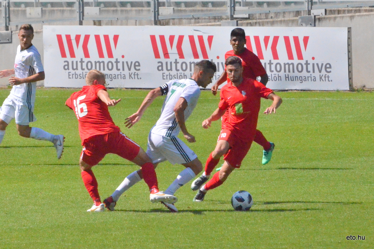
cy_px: 124
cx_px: 187
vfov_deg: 3.1
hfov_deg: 4.6
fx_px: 4676
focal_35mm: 450
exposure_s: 1/8000
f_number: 14
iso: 6400
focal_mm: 300
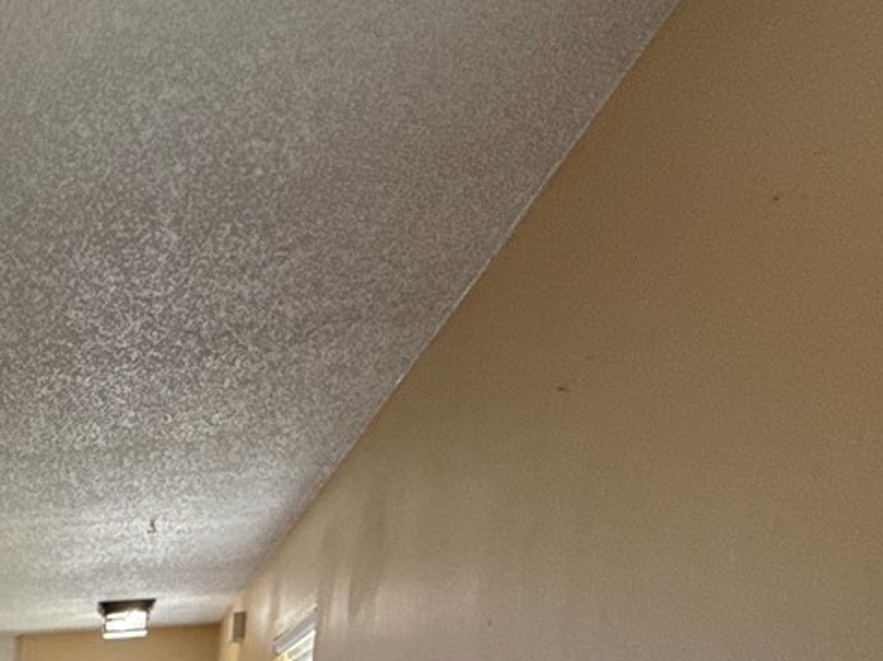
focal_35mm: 47
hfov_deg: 31.3
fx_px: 1198
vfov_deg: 24.2
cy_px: 991
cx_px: -265
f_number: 2.2
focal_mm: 2.22
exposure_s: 1/120
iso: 160
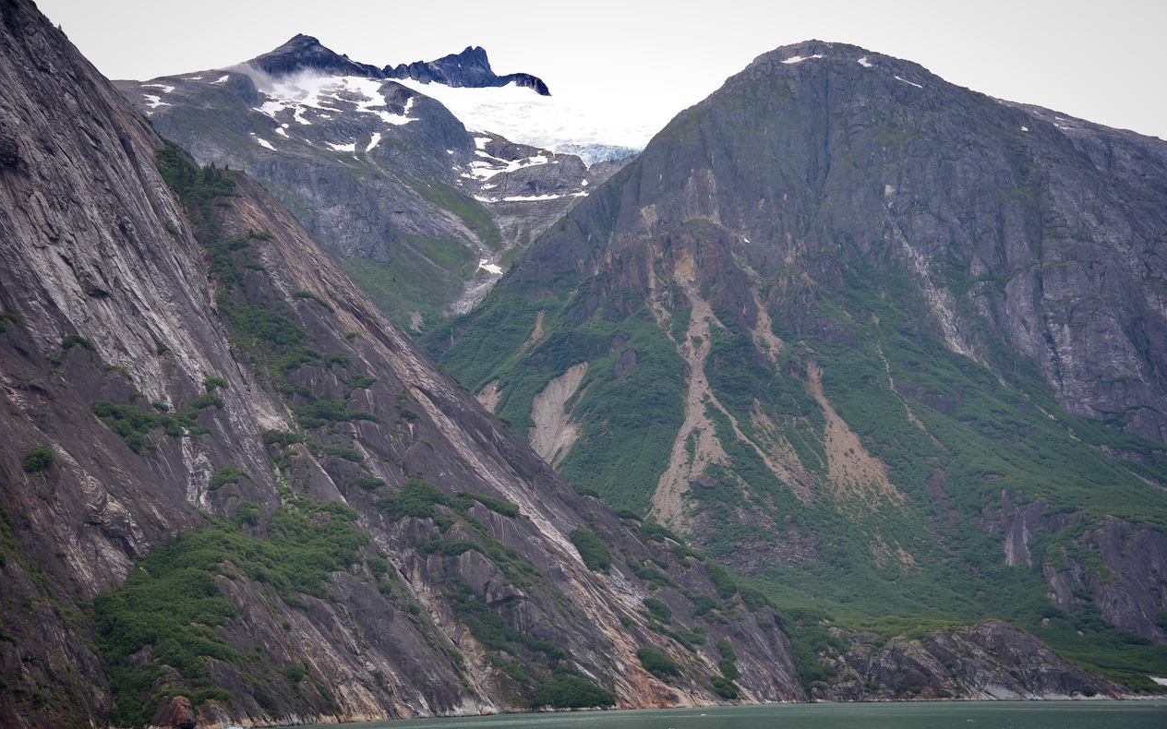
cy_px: 371
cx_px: 583
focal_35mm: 64
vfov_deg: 20.3
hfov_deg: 32.0
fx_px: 2035
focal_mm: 62
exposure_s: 1/125
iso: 100
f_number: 5.6
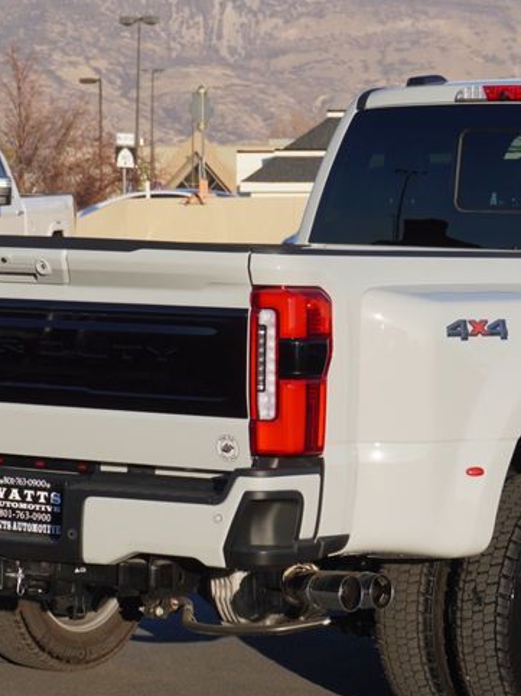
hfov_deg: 10.7
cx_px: 430
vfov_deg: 14.3
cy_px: 413
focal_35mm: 138
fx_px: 2772
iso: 100
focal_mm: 45
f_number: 7.1
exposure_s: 1/250
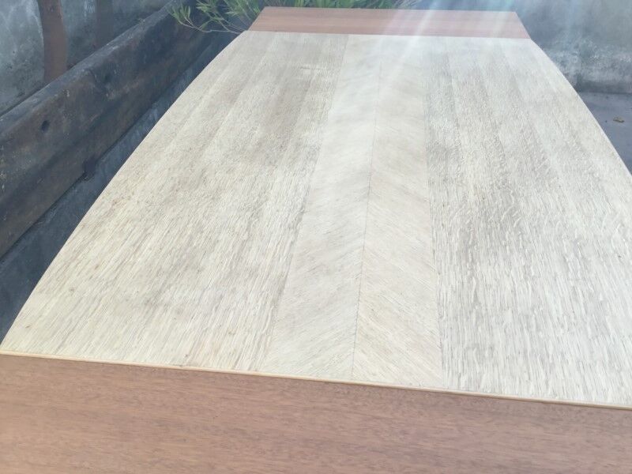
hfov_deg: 58.4
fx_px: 566
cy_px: 237
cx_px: 316
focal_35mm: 31
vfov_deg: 45.4
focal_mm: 3.3
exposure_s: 1/181
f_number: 2.4
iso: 25
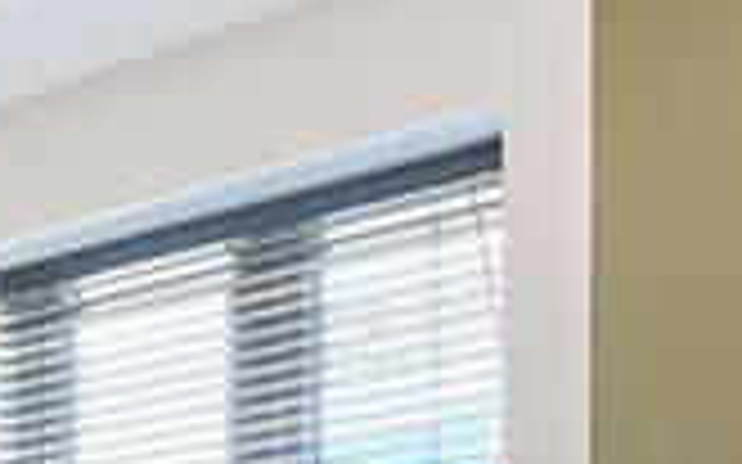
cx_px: -144
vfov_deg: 13.3
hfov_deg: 22.5
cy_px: 919
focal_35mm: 85
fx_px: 1718
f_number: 10
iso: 100
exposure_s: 1/2
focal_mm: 16
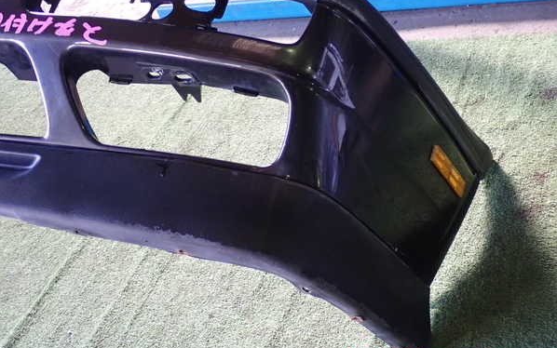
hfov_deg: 40.3
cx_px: 278
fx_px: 759
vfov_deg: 25.8
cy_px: 161
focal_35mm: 50
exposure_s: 1/50
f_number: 3.1
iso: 400
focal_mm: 8.4
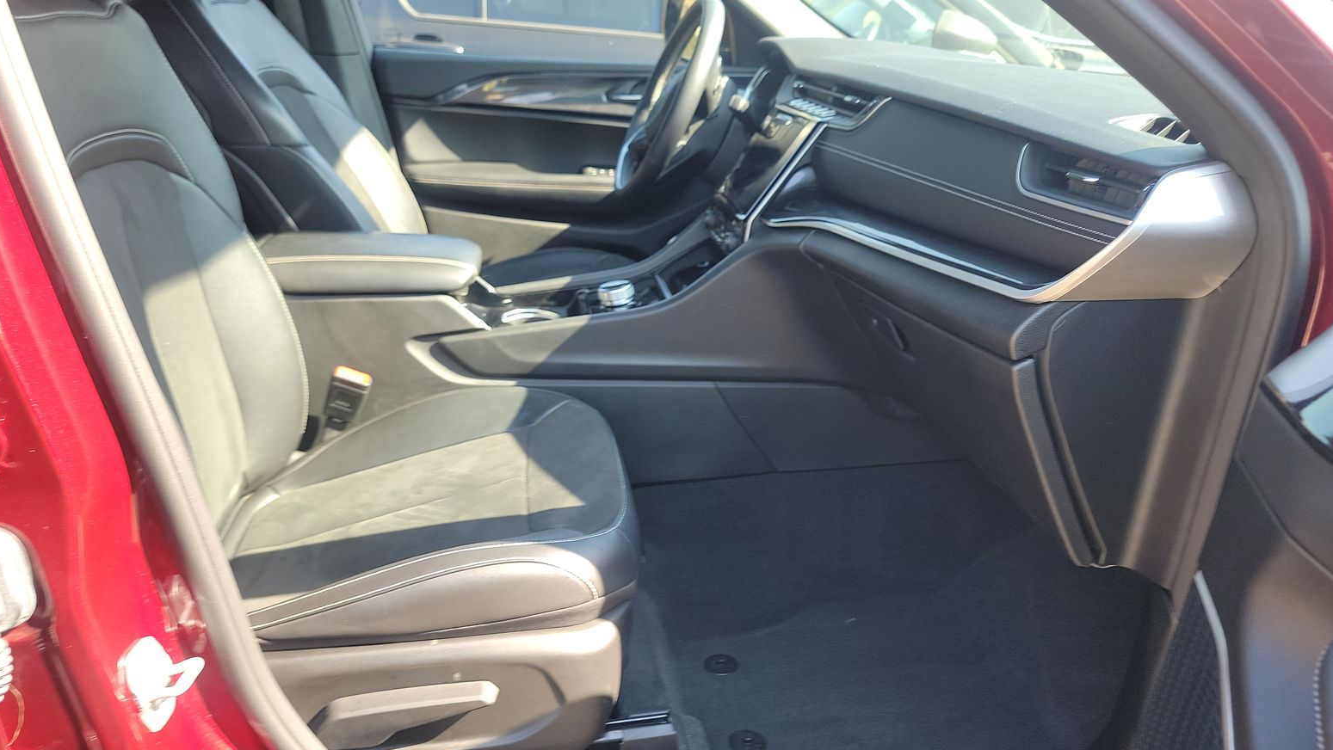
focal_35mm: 27
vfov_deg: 42.7
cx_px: 665
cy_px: 447
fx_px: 955
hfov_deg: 69.8
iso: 69
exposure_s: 1/59
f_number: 1.8
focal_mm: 6.7
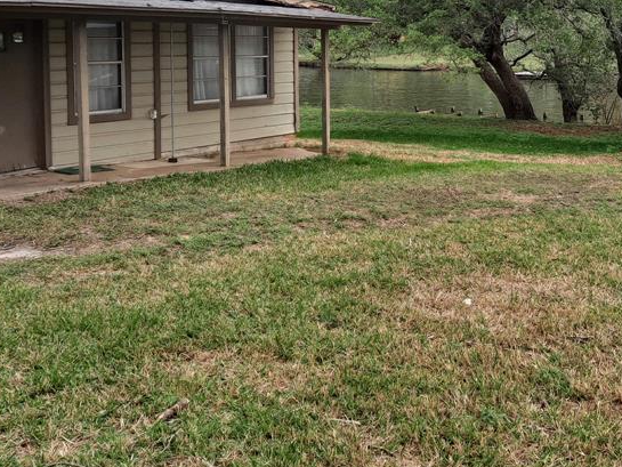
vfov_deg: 30.1
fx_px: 845
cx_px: 389
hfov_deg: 40.1
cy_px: 90
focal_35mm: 47
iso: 32
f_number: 2
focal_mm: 4.6
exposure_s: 1/671
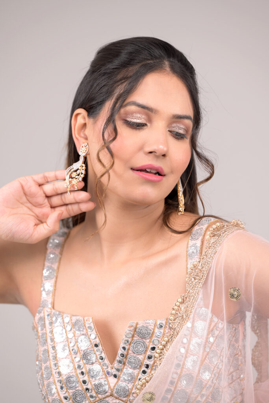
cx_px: 134
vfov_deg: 15.2
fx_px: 1512
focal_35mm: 135
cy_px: 202
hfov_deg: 10.2
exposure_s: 1/100
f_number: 3.5
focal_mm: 135
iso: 125
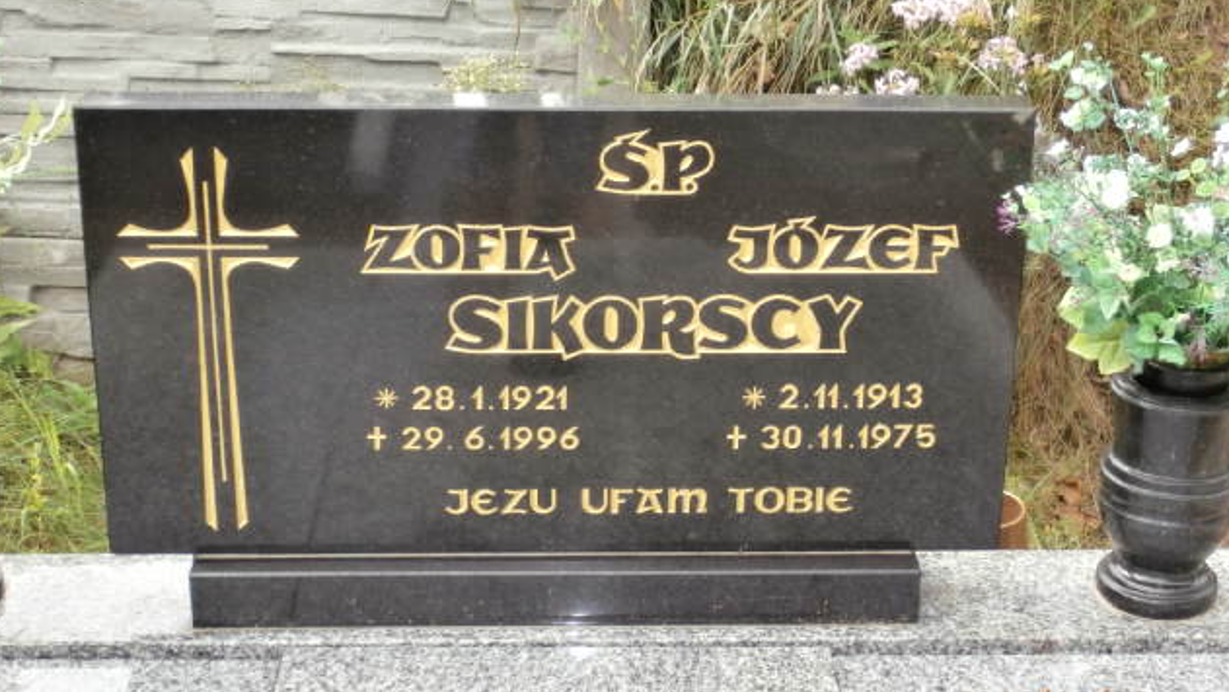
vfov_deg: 19.1
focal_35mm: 63
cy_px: 333
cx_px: 614
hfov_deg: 33.3
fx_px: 2053
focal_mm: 10.11
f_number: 4.5
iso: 100
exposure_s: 1/125
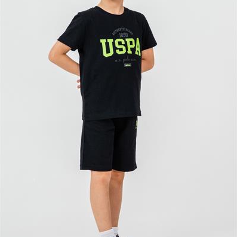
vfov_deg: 12.9
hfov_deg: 12.9
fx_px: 1046
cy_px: 109
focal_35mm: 135
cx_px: 119
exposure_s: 1/160
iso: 125
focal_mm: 70
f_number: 7.1
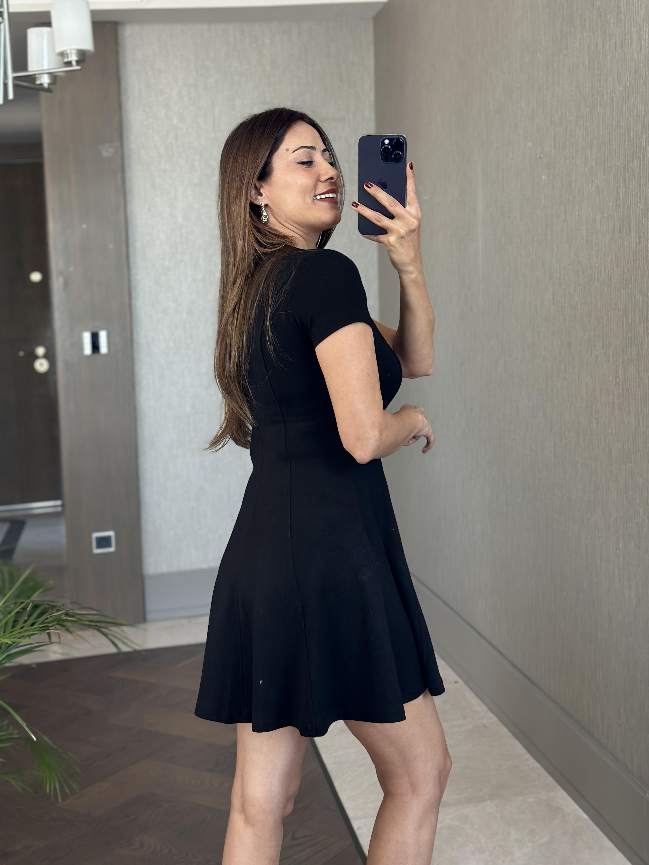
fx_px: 1200
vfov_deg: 39.7
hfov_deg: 30.3
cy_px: 432
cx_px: 324
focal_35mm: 48
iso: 125
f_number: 1.78
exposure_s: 1/100
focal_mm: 6.86
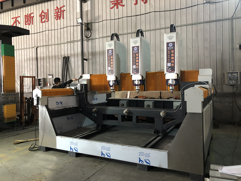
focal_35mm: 28
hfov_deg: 63.4
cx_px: 120
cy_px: 90
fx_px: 195
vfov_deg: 49.7
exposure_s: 1/11
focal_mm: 3.99
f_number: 1.8
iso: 100
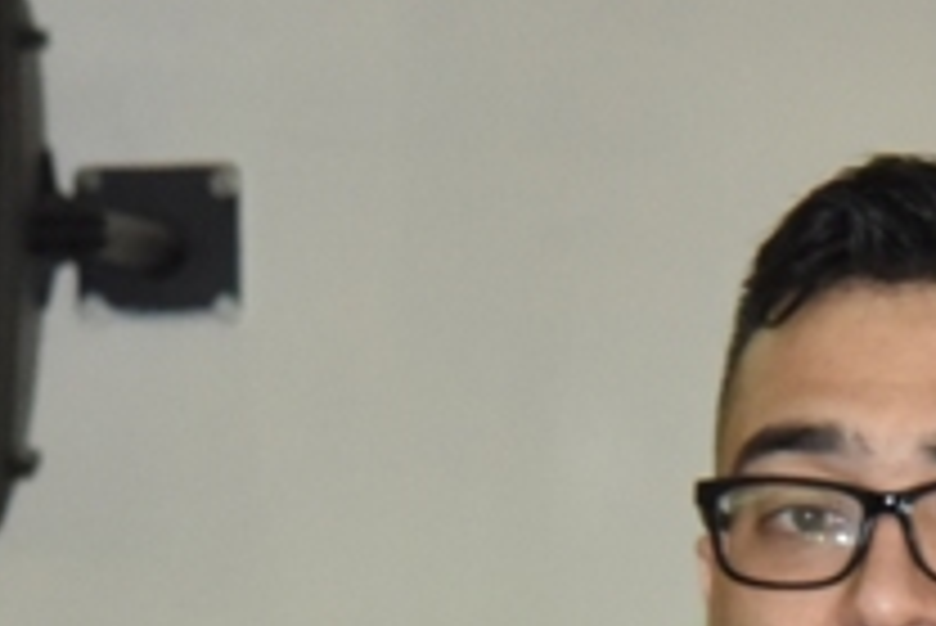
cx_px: 806
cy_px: 1119
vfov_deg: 2.7
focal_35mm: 517
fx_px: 13451
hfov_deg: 4.0
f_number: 6.3
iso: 2500
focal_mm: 105
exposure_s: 1/200
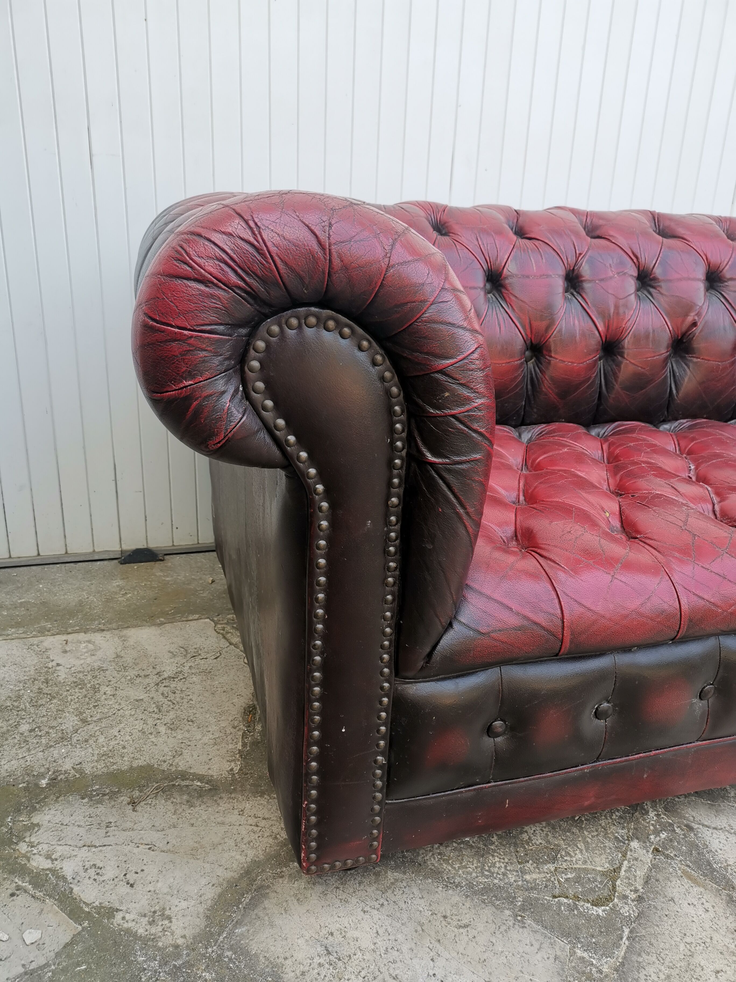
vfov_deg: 65.3
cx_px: 368
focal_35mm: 27
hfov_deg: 51.4
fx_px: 765
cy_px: 491
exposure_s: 1/240
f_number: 1.8
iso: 50
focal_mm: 5.58
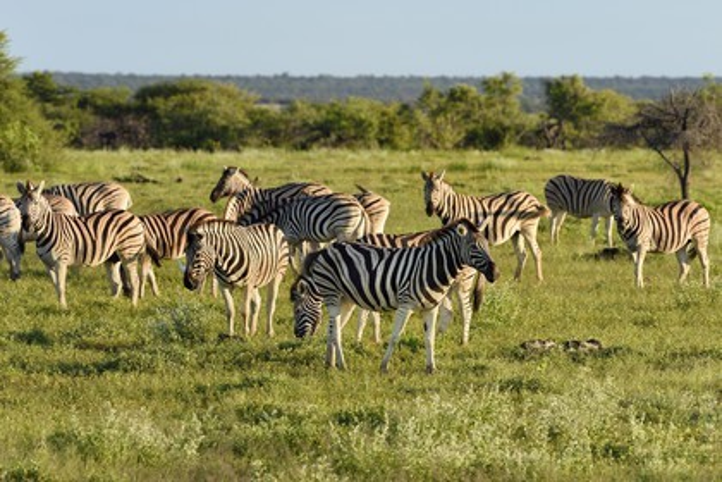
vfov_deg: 4.9
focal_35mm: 280
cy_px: 241
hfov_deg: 7.4
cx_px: 361
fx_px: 5615
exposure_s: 1/800
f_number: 7.1
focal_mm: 280
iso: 400
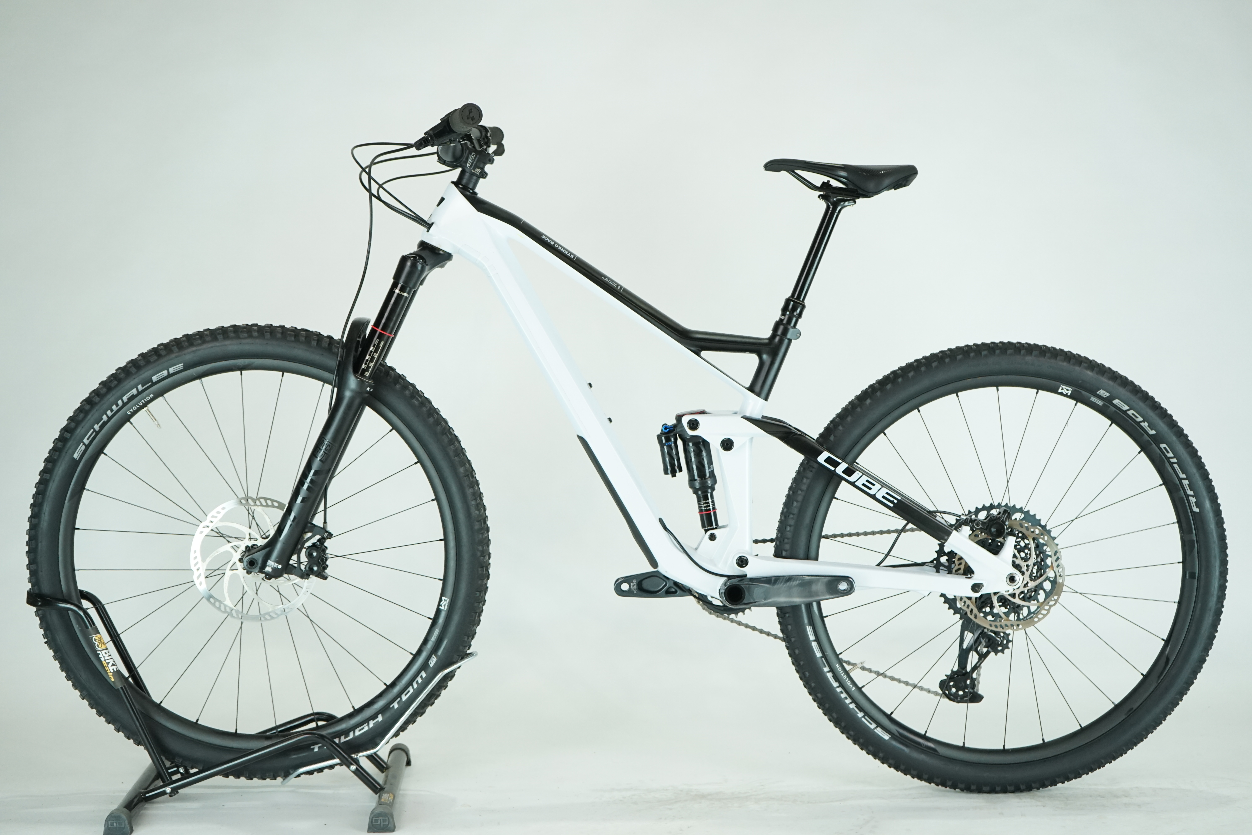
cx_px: 626
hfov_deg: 36.9
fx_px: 1878
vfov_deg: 25.1
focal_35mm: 54
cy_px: 418
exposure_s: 1/200
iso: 1600
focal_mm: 54
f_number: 5.6
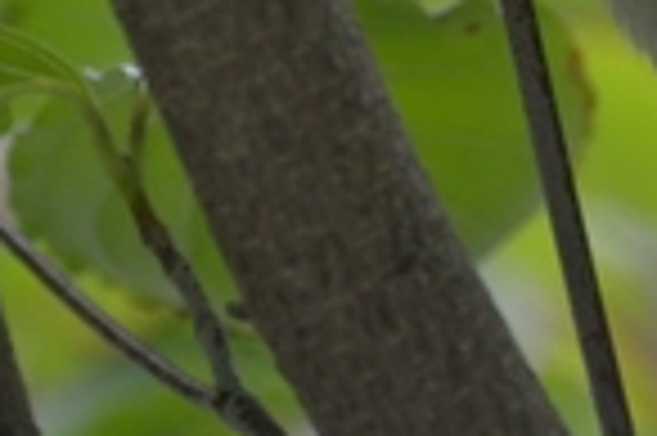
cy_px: -79
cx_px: 662
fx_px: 12250
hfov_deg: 3.1
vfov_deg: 2.0
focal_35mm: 672
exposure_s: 1/30
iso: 560
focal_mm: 86.5
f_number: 5
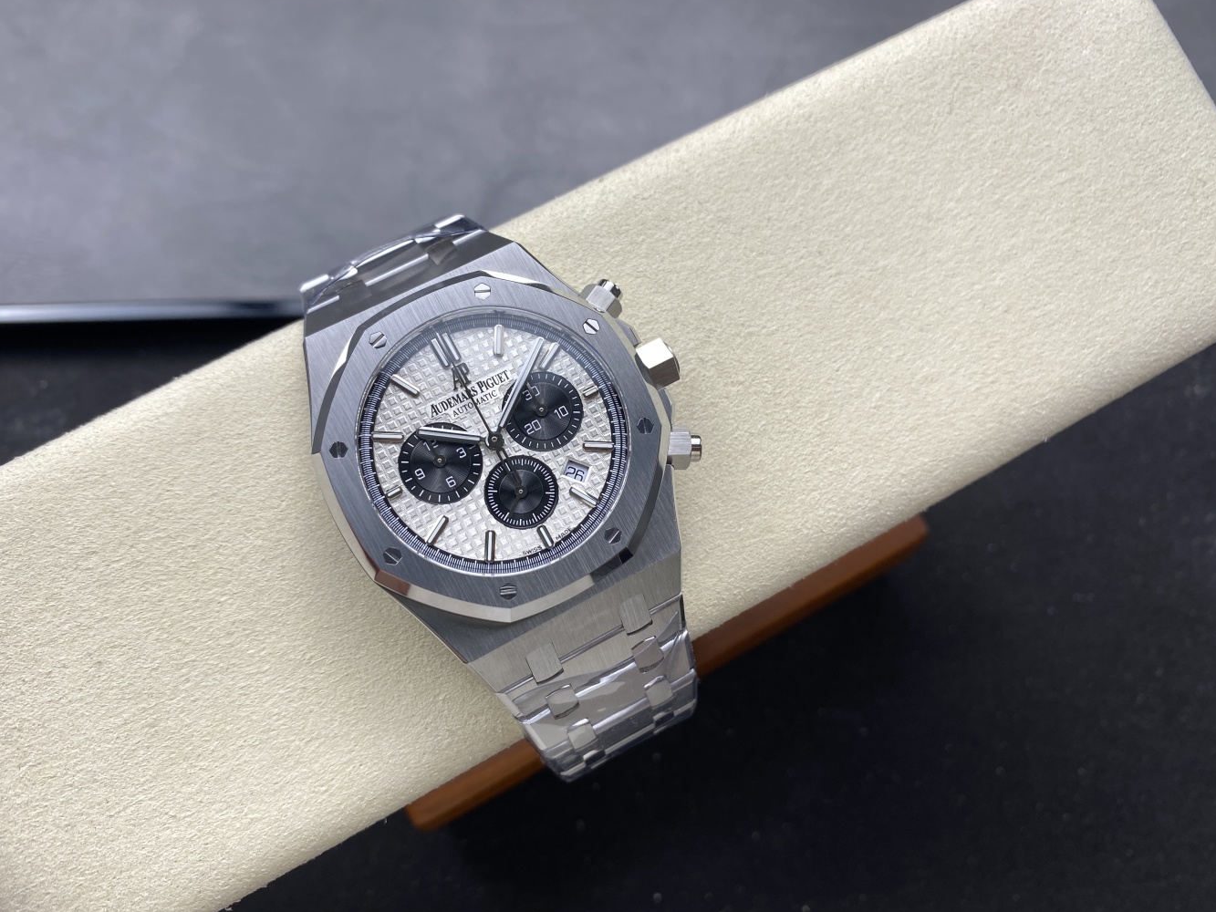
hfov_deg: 65.3
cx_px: 584
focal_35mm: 27
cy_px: 467
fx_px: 949
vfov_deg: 51.4
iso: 32
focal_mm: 4.25
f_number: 1.8
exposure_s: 1/228
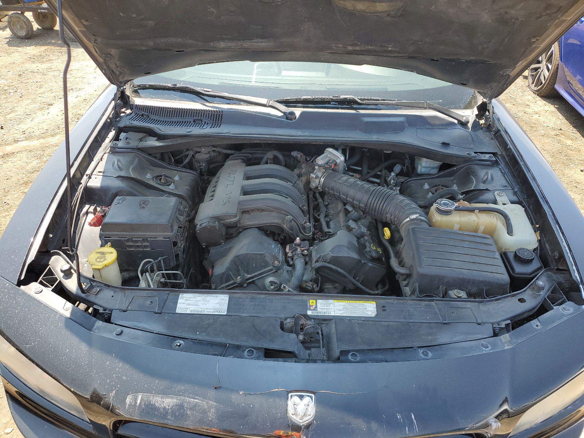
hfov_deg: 67.3
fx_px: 439
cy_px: 219
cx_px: 292
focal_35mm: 26
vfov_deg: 53.1
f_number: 1.5
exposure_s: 1/625
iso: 50
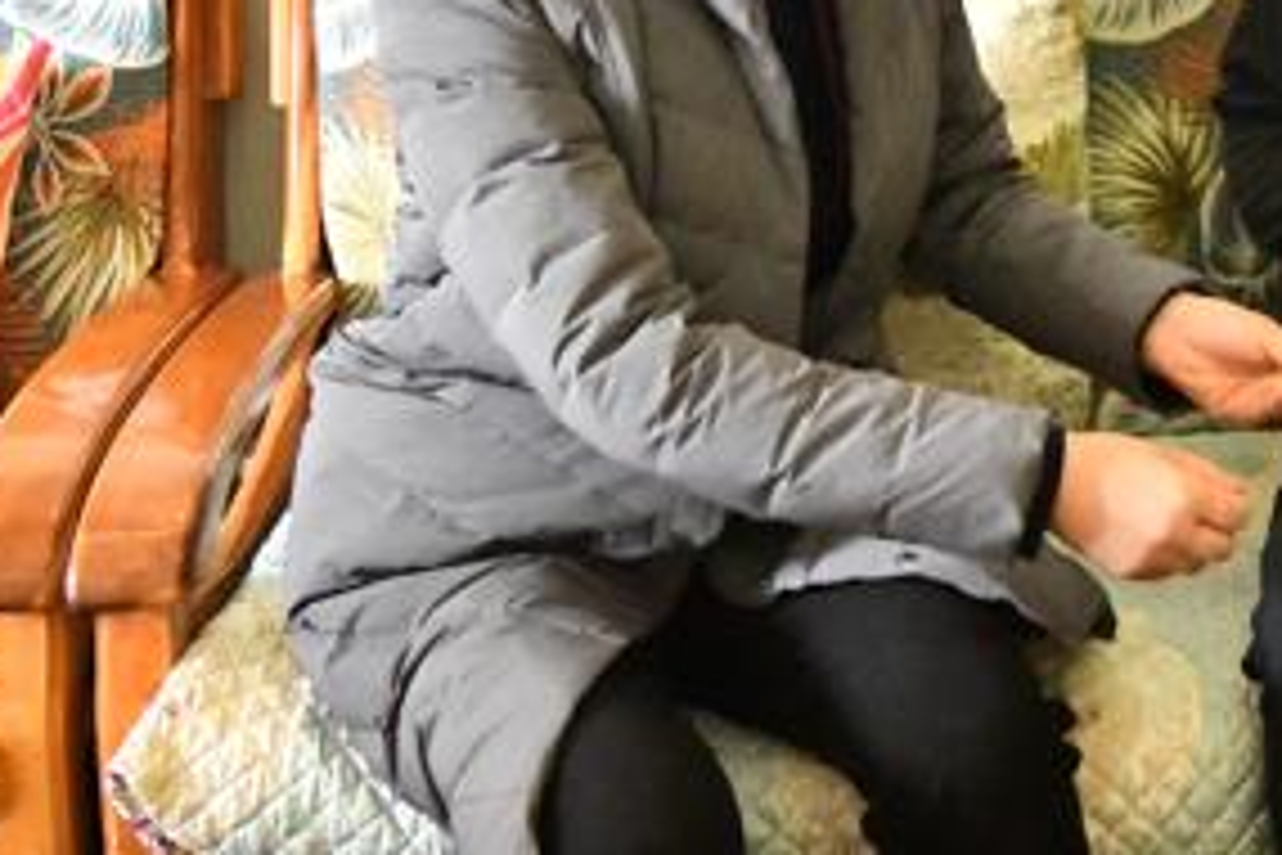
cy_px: -9
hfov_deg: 24.6
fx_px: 2849
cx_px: 1174
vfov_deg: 16.7
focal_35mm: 80
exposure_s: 1/250
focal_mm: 32
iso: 16000
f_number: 8
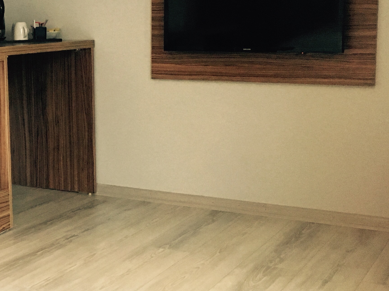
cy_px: 106
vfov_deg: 21.6
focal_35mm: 68
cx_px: 14
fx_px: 764
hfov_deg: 27.2
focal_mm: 4.15
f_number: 2.2
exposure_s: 1/25
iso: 250
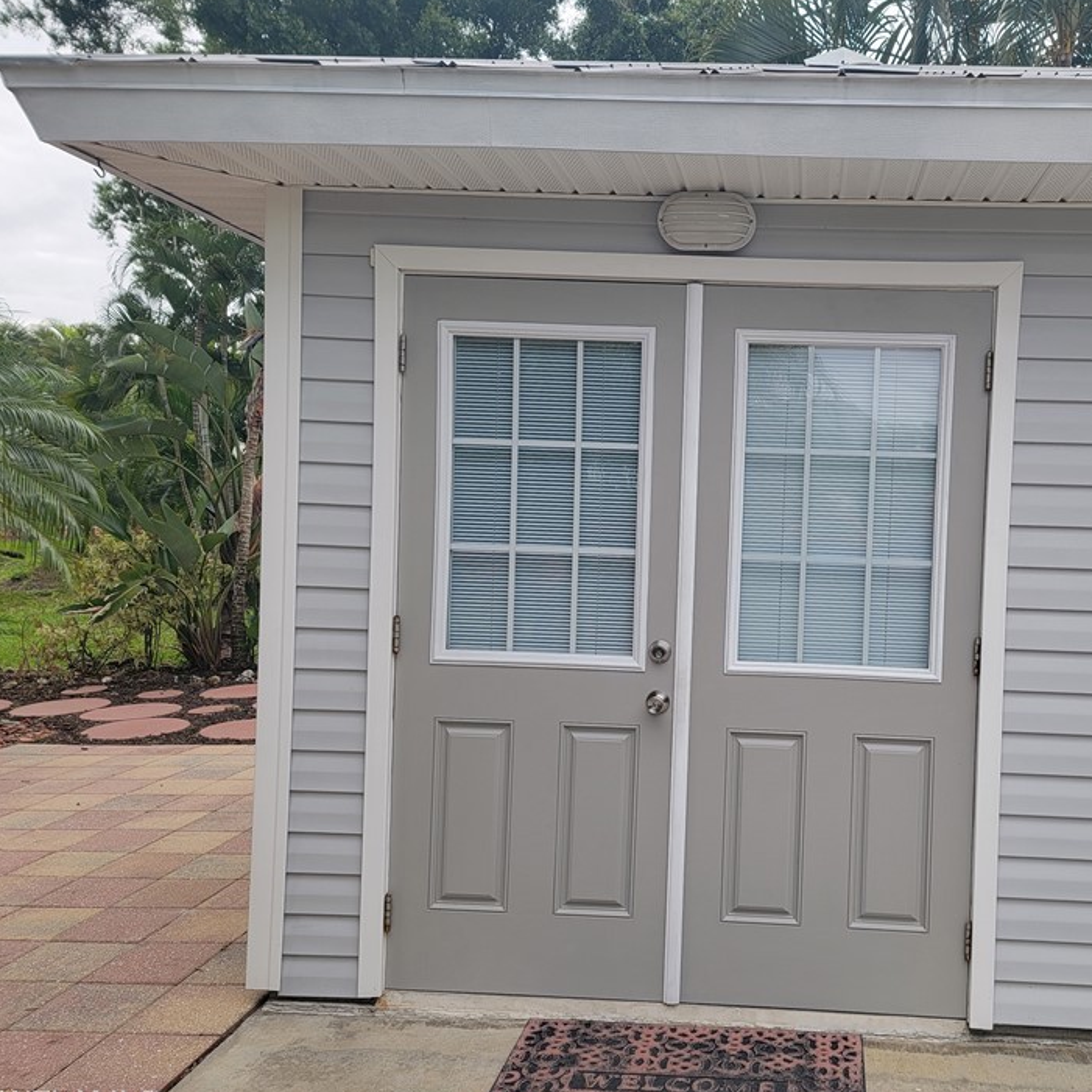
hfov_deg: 51.1
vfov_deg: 52.5
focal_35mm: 31
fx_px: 1106
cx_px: 766
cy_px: 541
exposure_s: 1/207
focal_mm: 6.7
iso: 16
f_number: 1.8
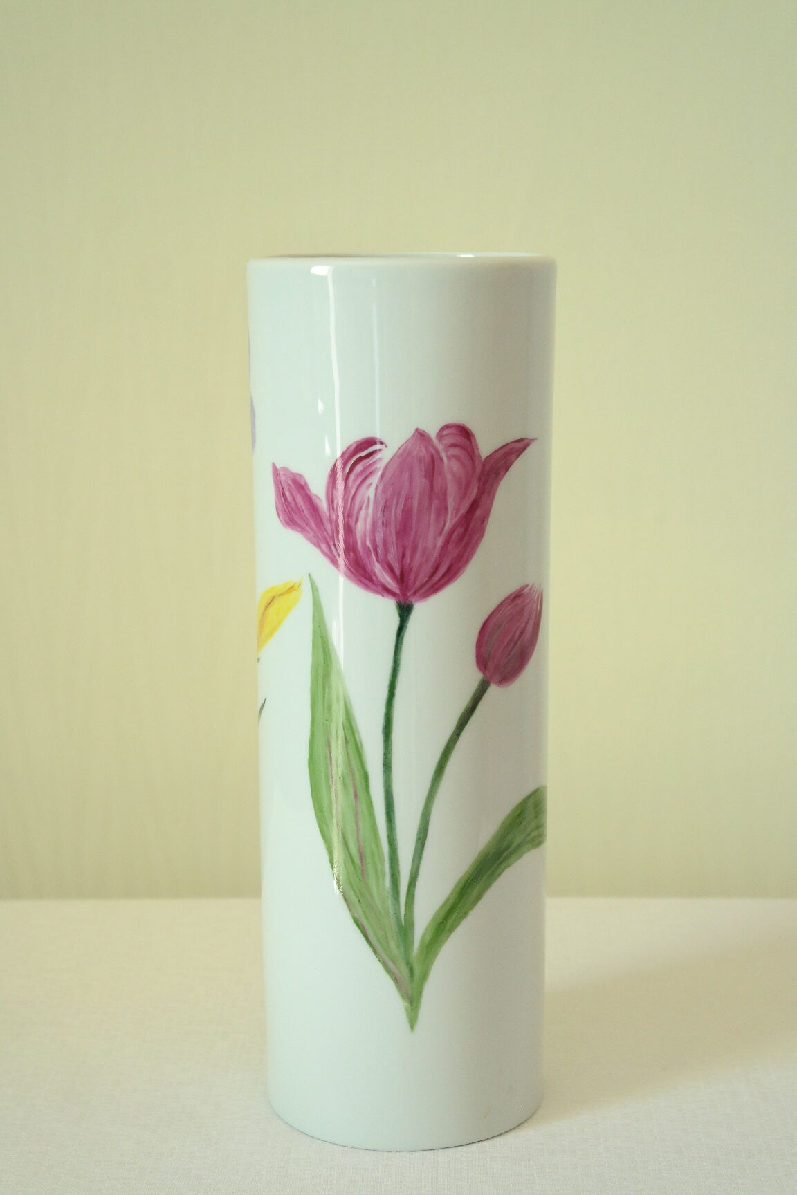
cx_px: 398
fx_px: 2291
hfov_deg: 19.7
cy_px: 598
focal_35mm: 69
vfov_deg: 29.2
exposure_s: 1/30
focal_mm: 45
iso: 800
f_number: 5.6
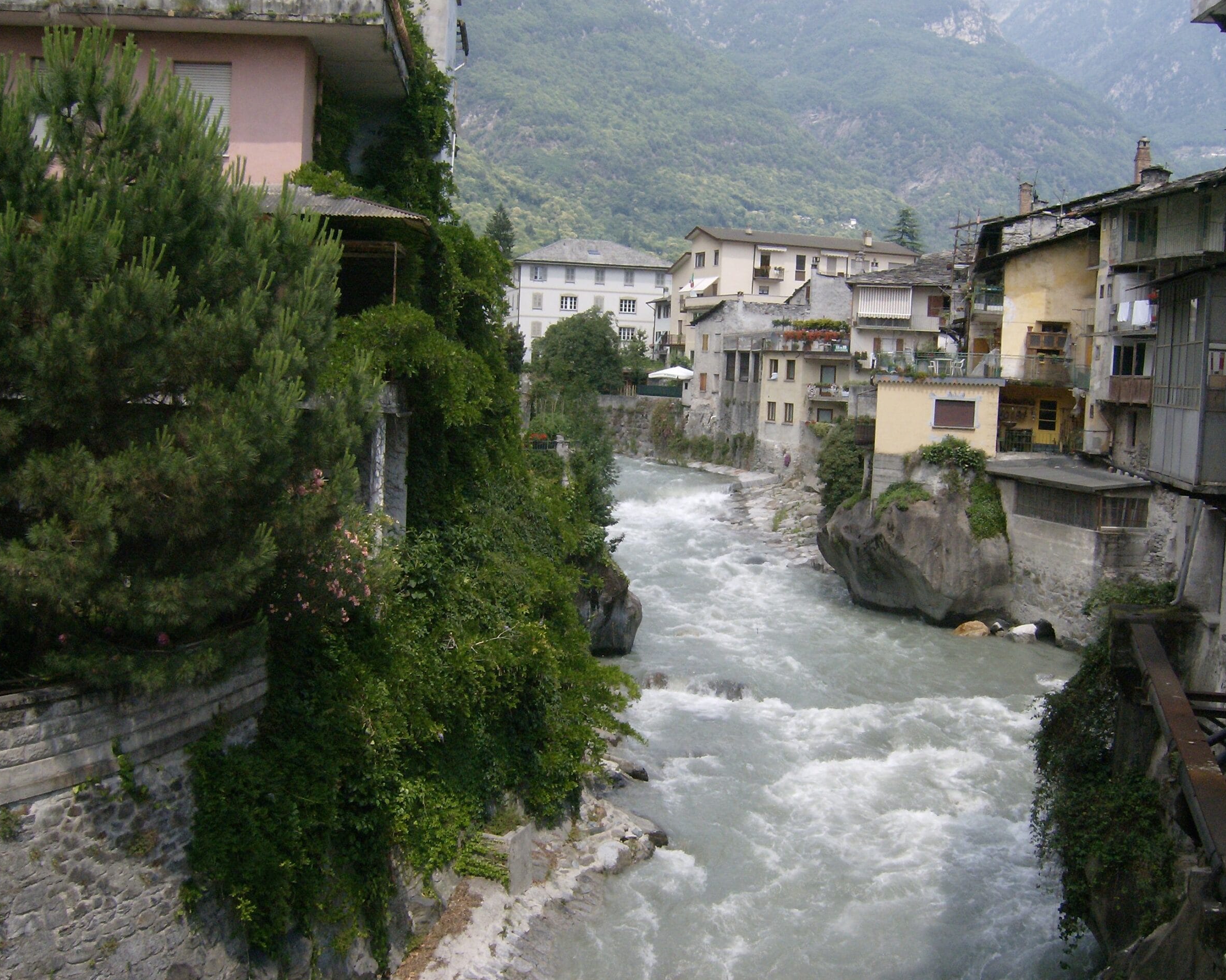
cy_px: 485
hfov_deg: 47.9
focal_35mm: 38
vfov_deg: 39.2
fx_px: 1379
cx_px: 628
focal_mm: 6
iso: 100
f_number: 4.7
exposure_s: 1/436
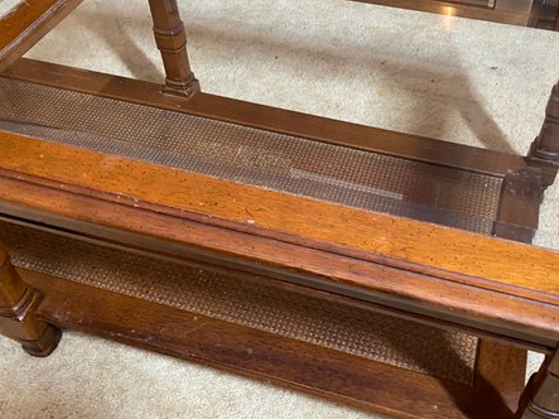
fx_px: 597
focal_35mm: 37
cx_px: 350
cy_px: 204
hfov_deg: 49.6
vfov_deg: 38.6
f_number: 1.8
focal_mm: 4.25
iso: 400
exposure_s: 1/40
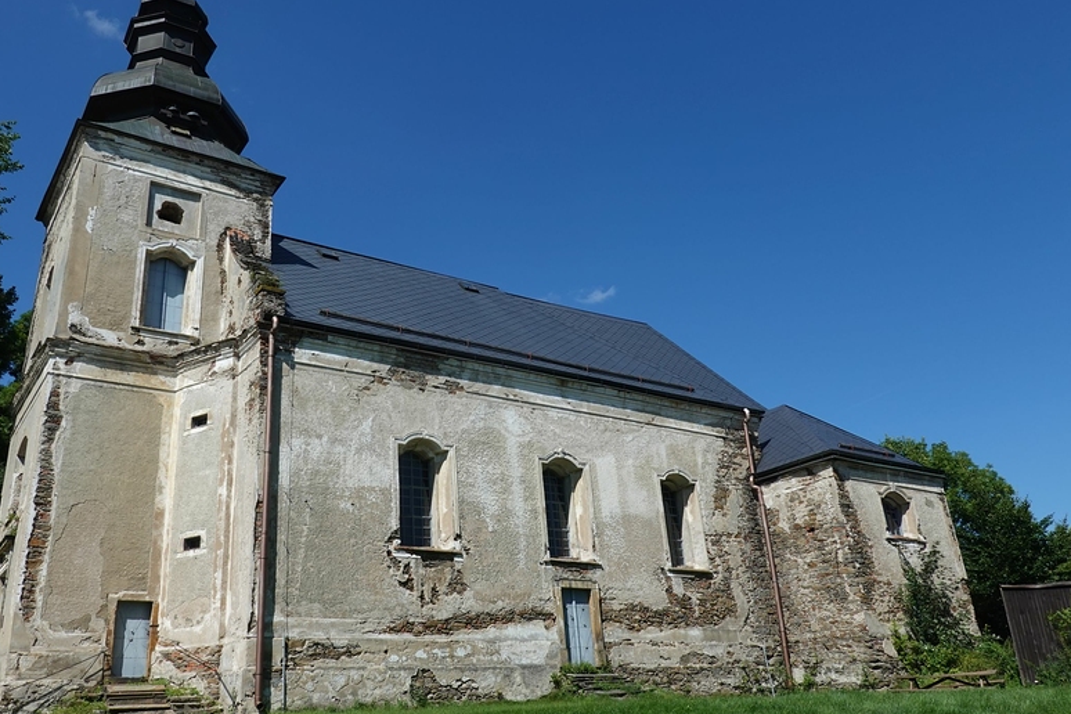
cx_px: 448
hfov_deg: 60.0
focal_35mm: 31
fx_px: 922
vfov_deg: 42.3
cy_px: 319
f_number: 7.1
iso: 125
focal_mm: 9
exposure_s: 1/500
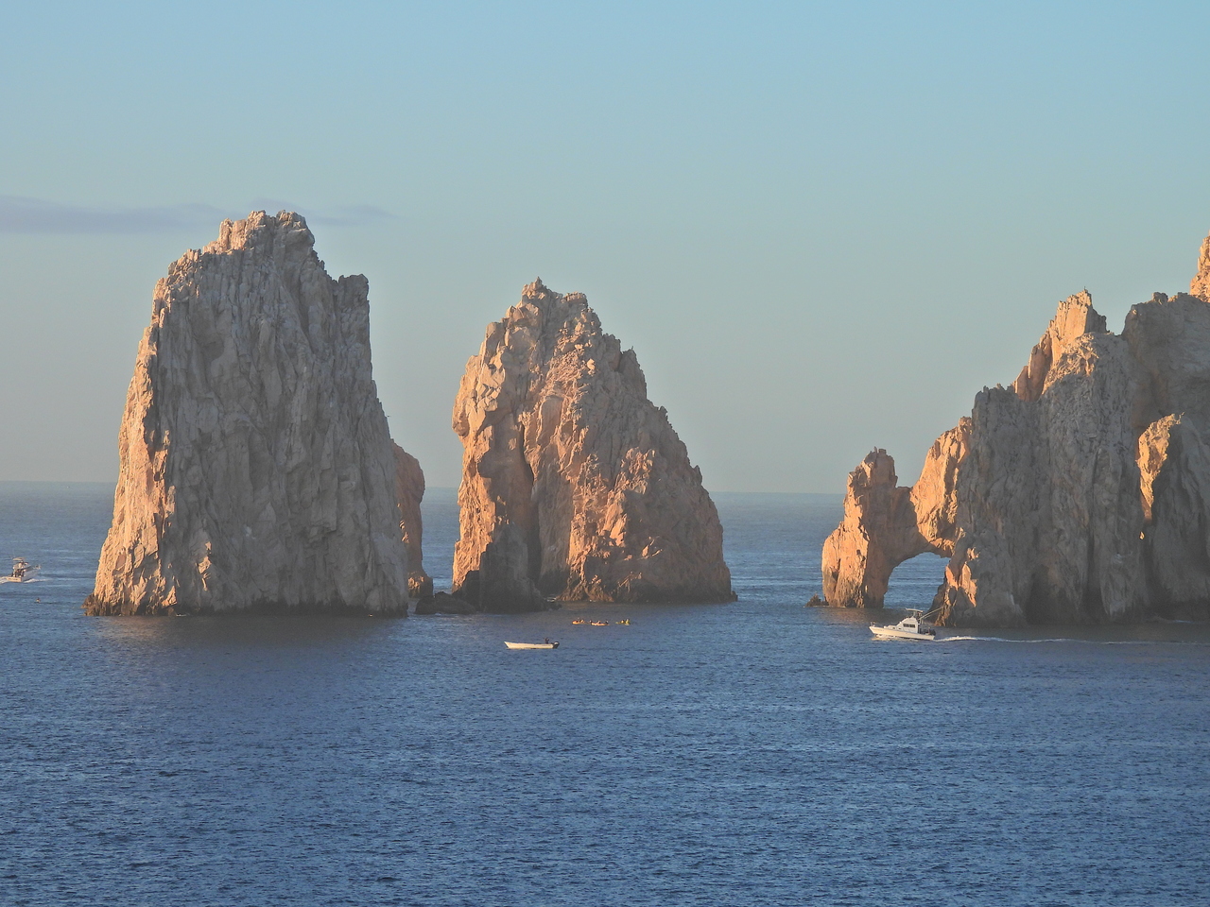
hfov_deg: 11.6
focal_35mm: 170
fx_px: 5942
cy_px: 454
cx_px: 605
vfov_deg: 8.7
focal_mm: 30.3
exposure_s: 1/500
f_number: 4.5
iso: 100
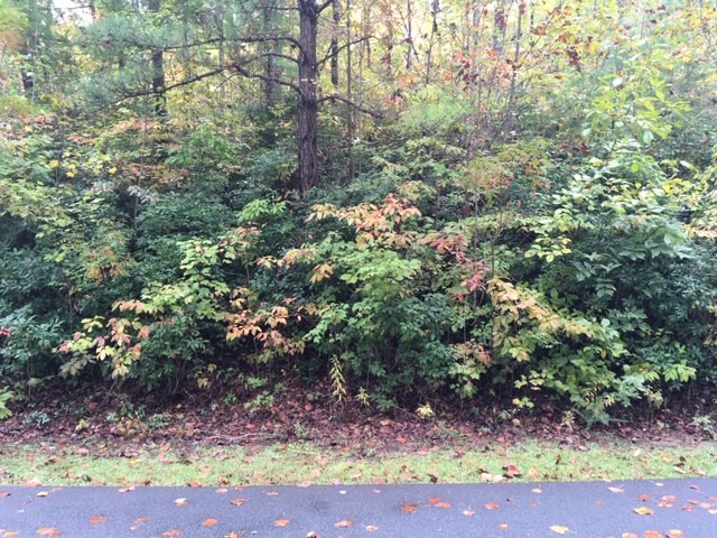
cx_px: 358
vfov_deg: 48.2
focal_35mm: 29
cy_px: 269
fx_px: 601
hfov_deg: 61.7
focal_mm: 4.15
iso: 32
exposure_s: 1/60
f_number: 2.2
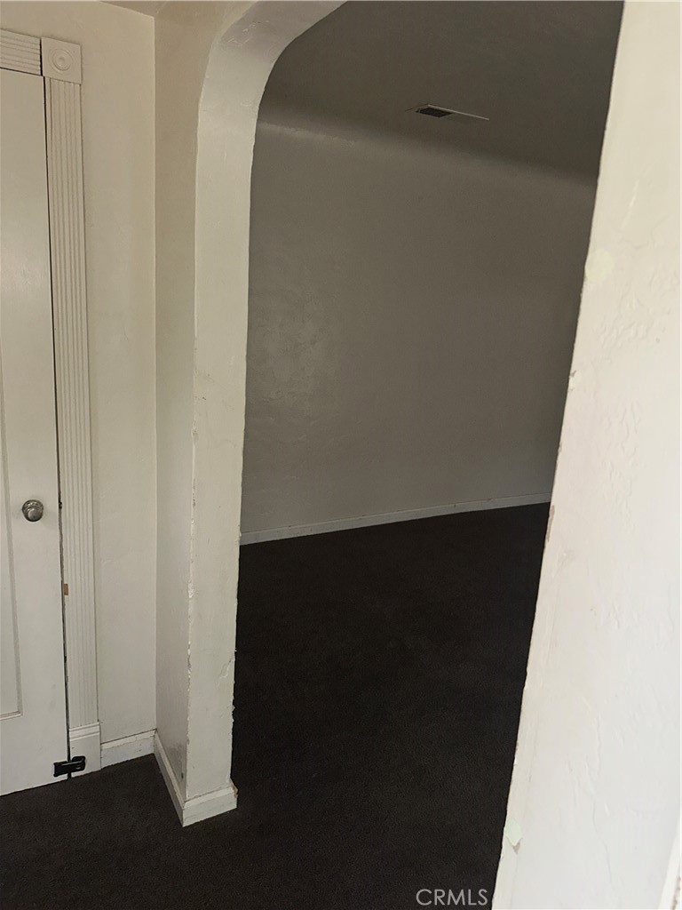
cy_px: 455
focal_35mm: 24
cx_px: 341
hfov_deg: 56.8
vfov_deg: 71.6
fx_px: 630
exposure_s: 1/650
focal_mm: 6.86
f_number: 1.78
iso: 50
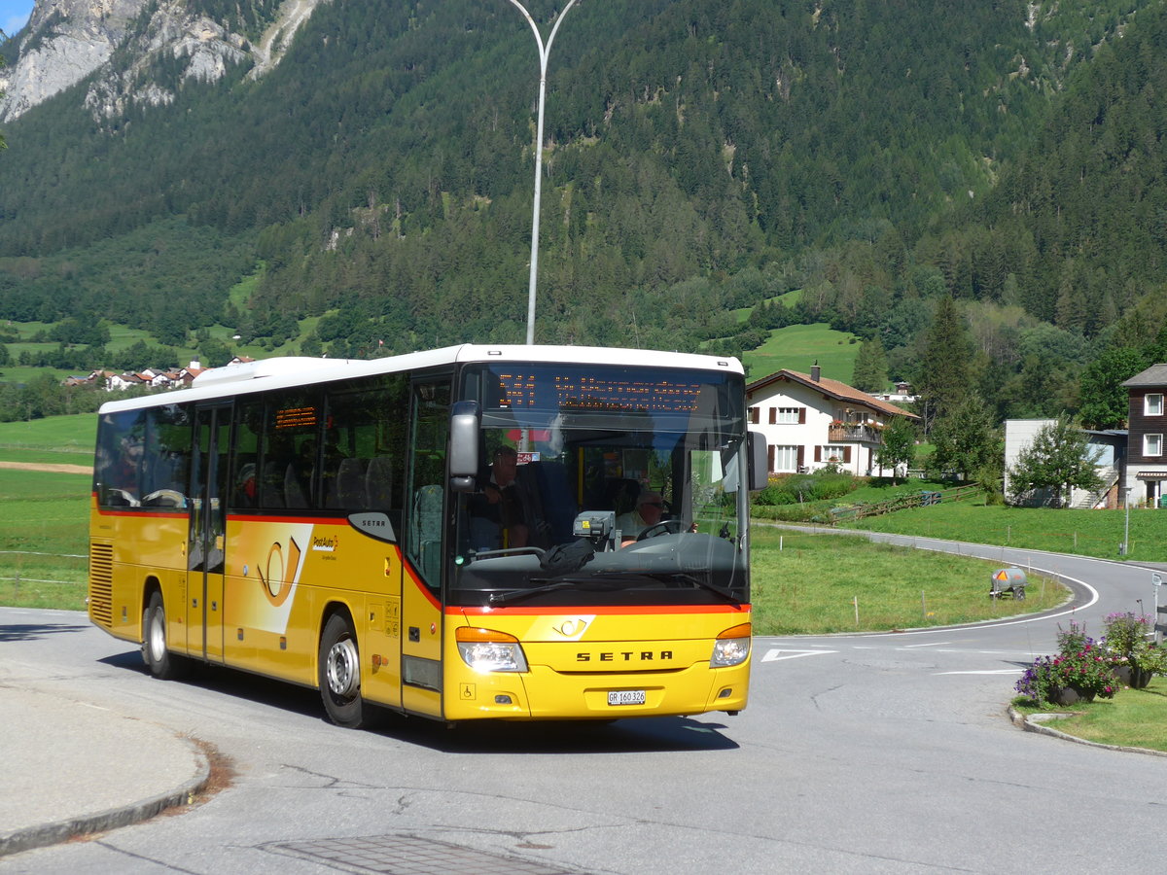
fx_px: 2225
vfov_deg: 22.3
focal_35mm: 66
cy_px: 438
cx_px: 584
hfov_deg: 29.4
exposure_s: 1/800
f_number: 3.9
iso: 80
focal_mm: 13.4
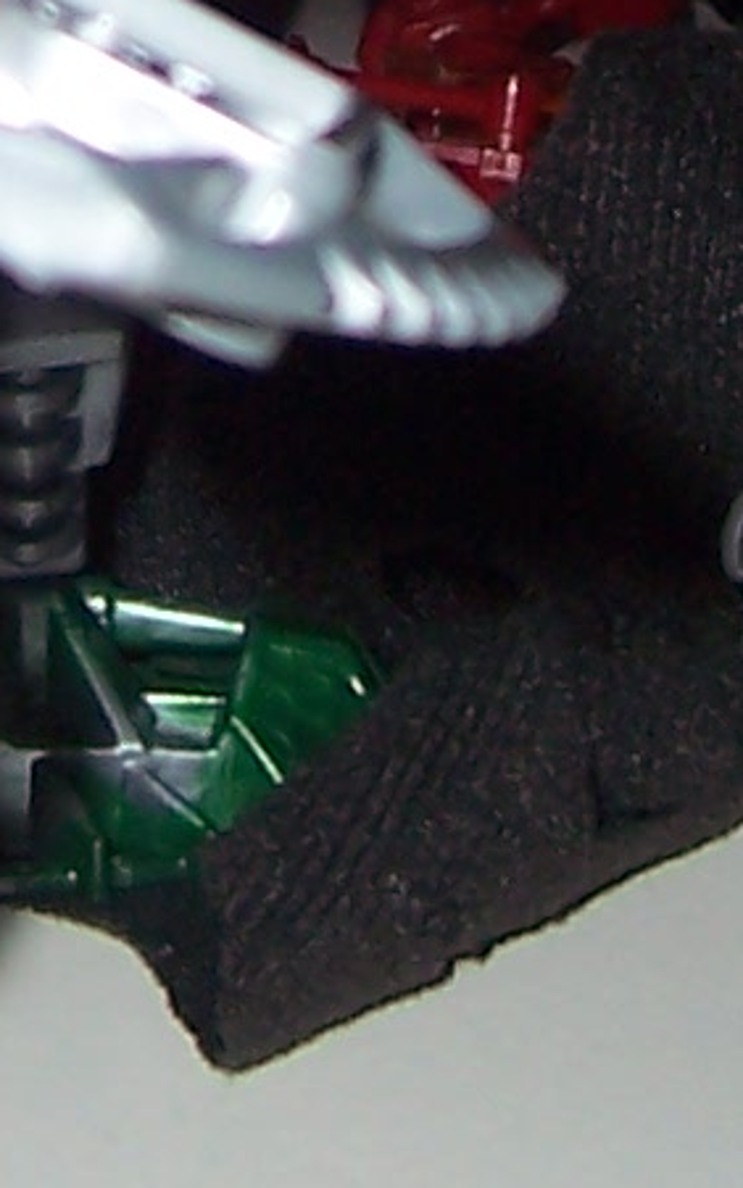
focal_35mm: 184
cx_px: -177
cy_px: -830
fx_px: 5959
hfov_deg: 7.1
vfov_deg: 10.8
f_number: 2.7
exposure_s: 1/60
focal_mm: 5.6
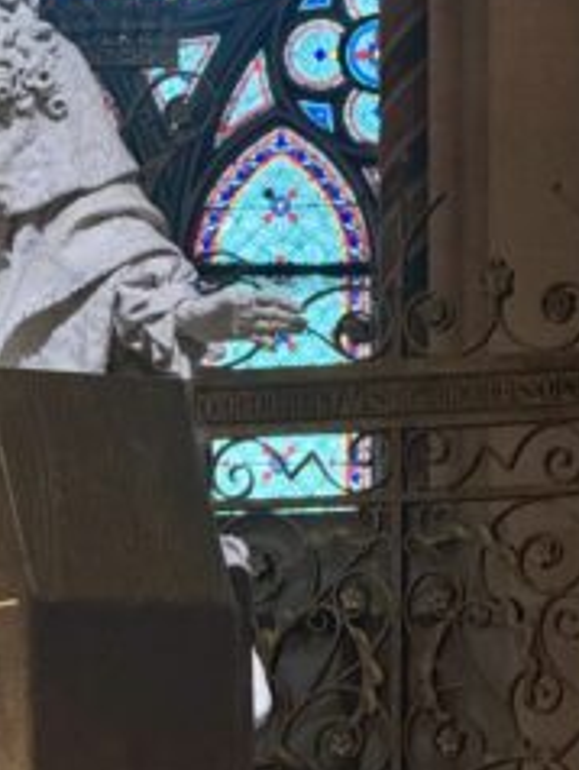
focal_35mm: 282
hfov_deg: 5.3
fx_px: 6278
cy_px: 602
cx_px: 3
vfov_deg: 7.0
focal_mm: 15.66
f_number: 2.8
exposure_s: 1/71
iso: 250
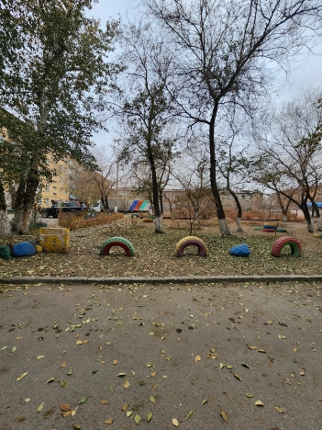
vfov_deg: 106.2
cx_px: 161
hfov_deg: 89.9
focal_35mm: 13
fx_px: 161
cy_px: 215
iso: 50
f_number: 2.2
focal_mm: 2.2
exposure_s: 1/508
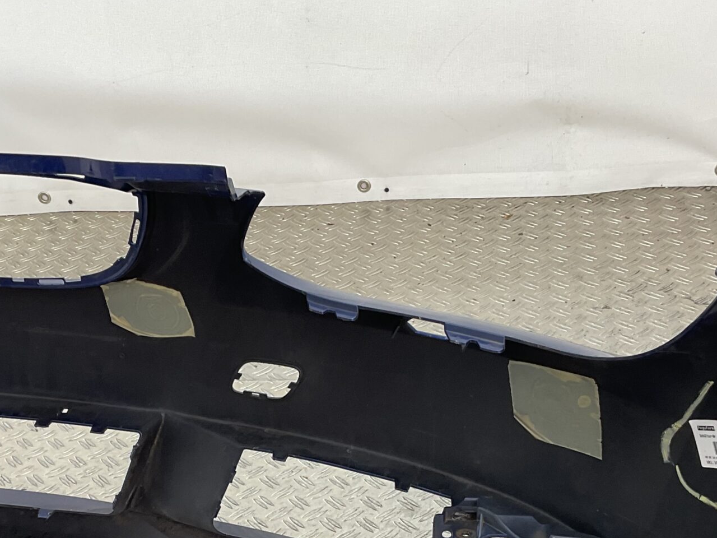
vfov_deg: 24.3
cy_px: 508
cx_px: 301
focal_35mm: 58
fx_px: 1201
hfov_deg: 33.2
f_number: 1.8
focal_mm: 3
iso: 25
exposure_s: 1/100
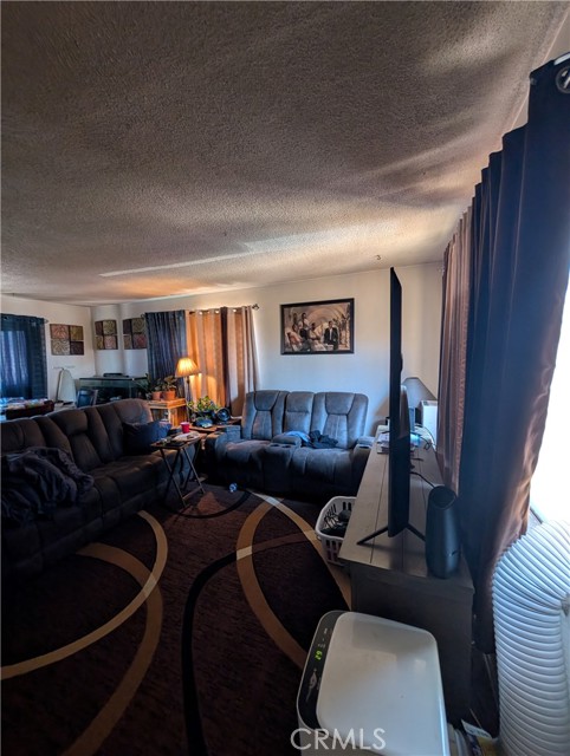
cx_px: 285
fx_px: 263
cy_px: 378
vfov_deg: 110.5
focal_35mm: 12
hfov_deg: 94.6
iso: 84
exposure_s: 1/40
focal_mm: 2.02
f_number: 1.7
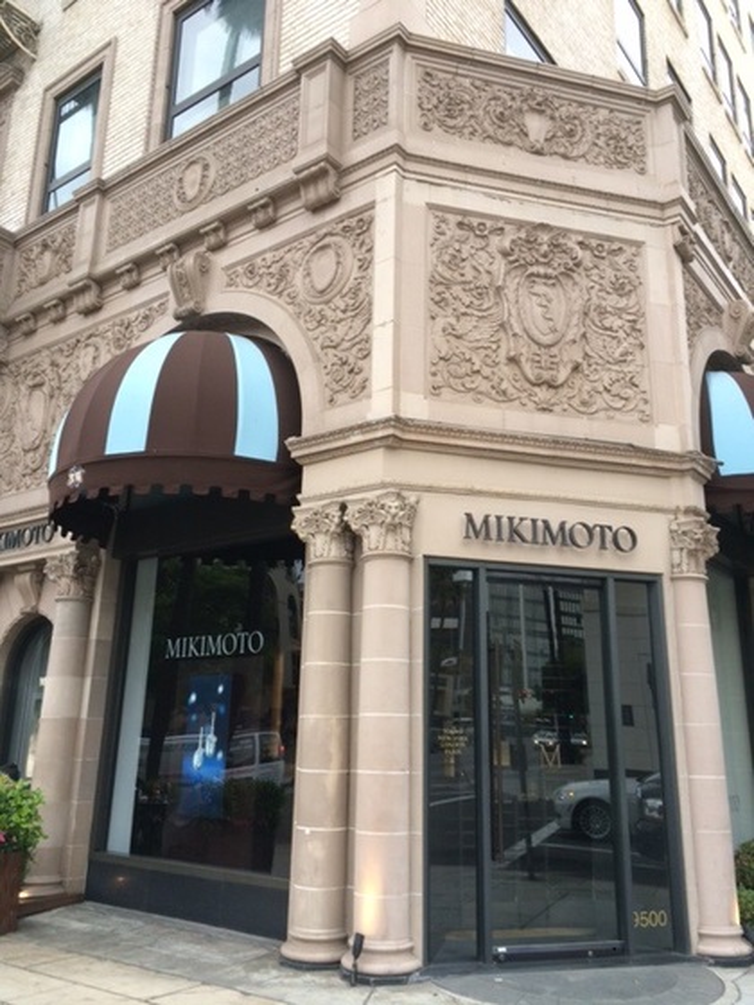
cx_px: 377
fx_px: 842
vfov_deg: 61.7
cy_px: 502
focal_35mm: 29
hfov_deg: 48.2
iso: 64
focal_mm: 4.15
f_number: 2.2
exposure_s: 1/120
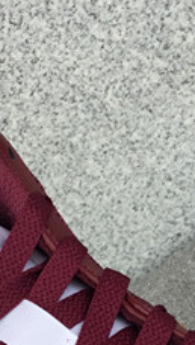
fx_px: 1221
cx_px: 76
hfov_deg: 9.1
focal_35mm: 133
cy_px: 355
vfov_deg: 15.8
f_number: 2.4
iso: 25
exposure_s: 1/100
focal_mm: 3.3
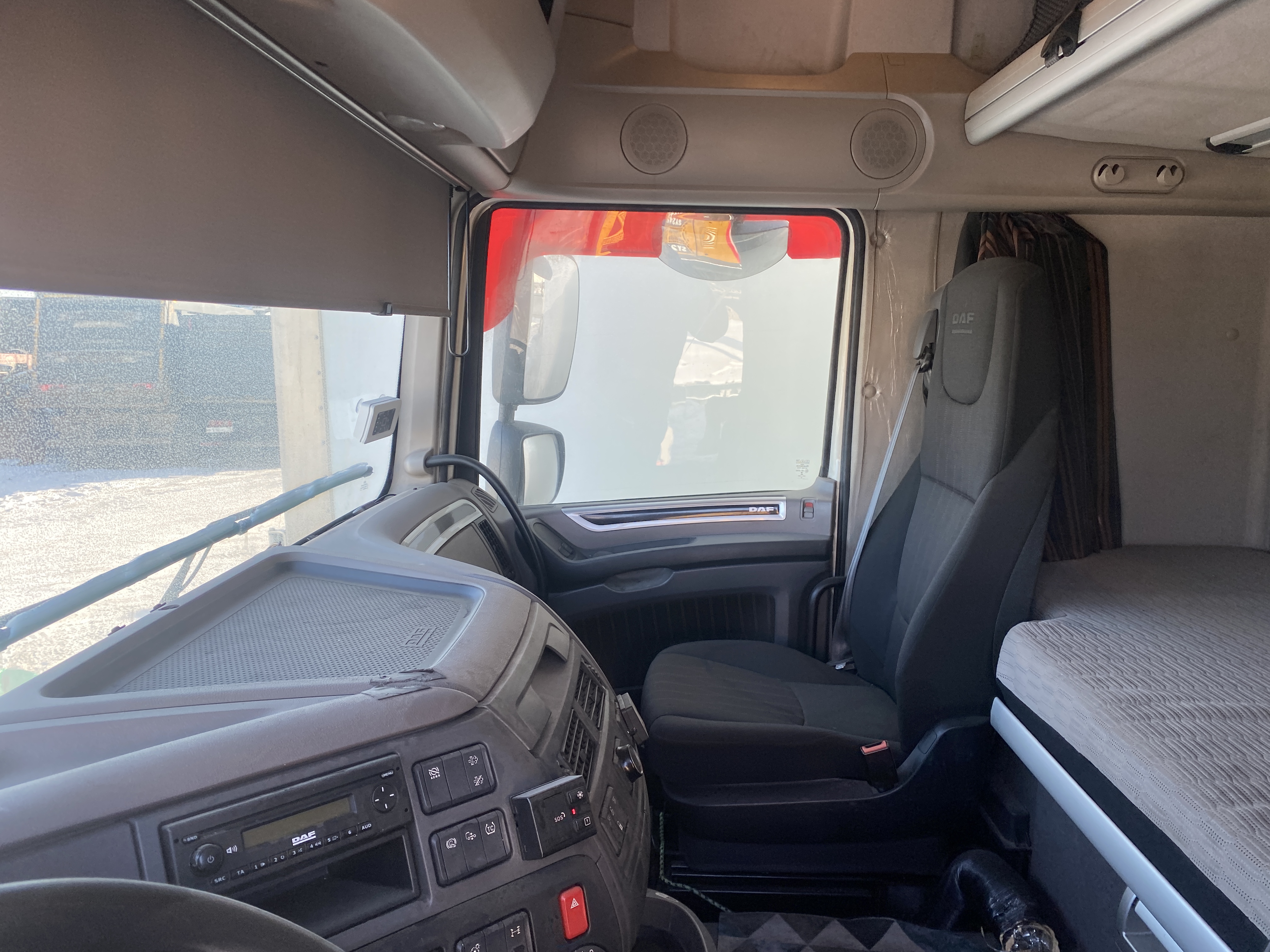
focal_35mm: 26
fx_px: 954
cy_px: 476
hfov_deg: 67.3
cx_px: 635
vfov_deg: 53.1
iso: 32
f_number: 1.8
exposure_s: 1/167
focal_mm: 4.25
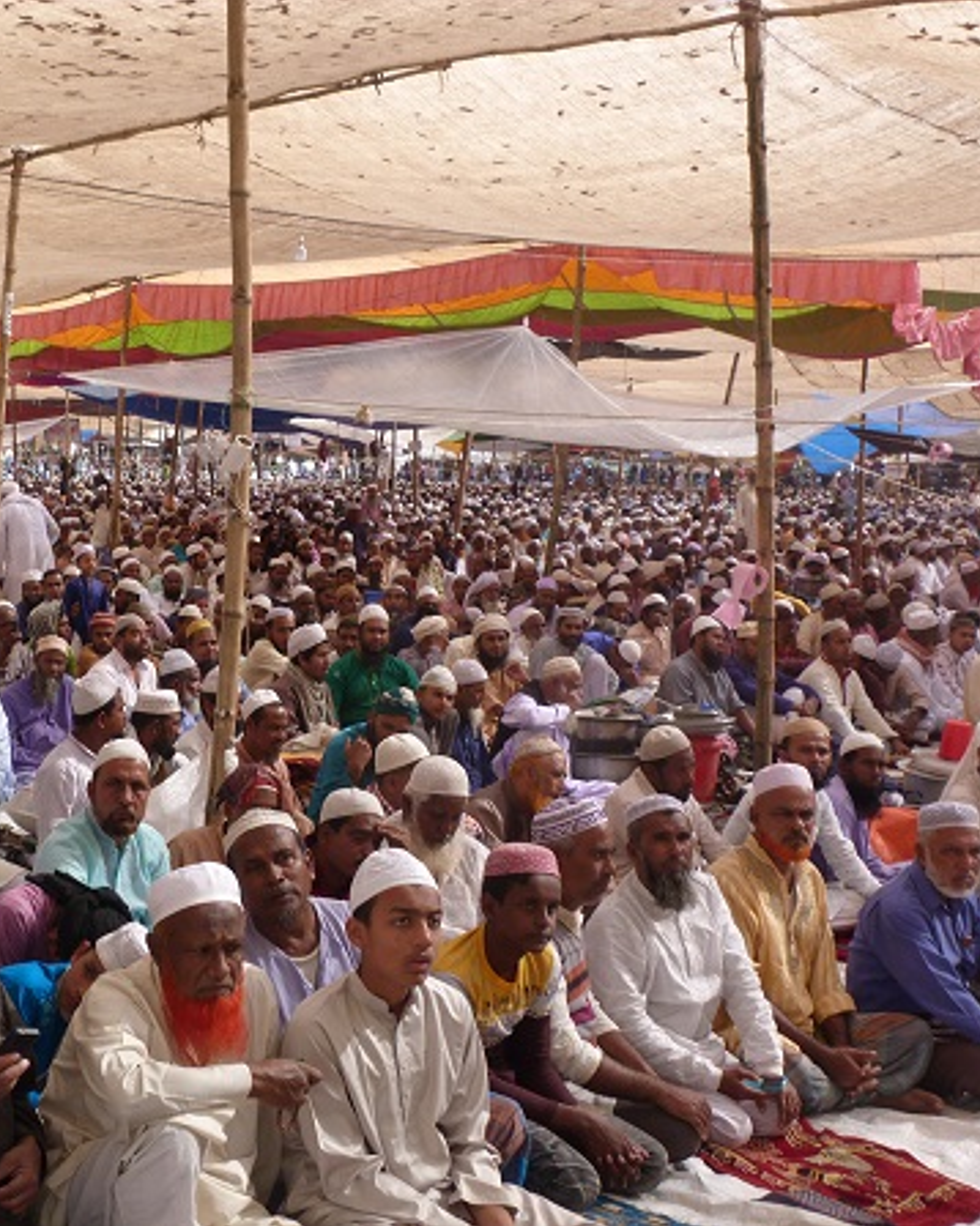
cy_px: 613
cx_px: 208
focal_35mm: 51
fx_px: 1850
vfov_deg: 36.7
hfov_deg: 29.1
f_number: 4
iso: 100
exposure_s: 1/125
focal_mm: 7.1
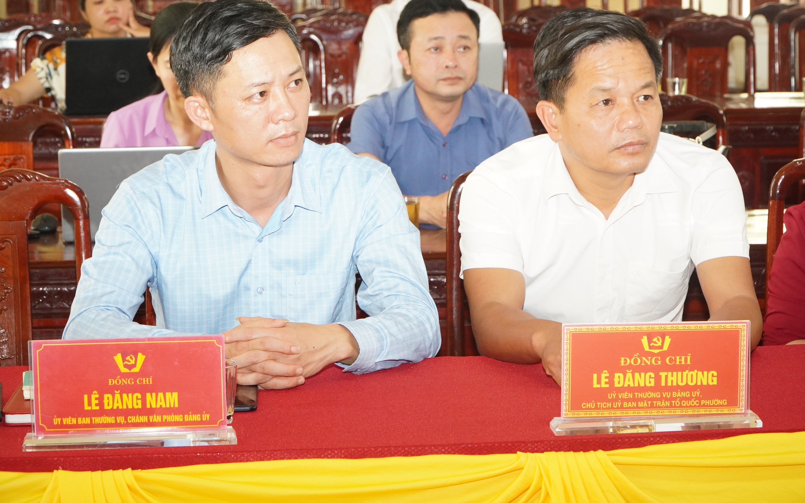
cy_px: 241
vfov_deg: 15.5
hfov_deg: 24.5
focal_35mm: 85
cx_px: 402
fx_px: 1854
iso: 2500
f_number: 7.1
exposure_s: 1/100
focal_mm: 55
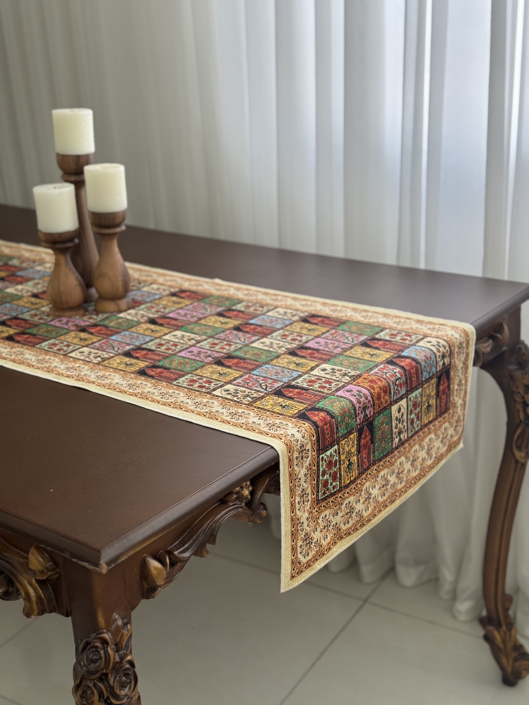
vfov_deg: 39.7
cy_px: 352
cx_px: 264
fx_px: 978
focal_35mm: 48
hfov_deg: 30.3
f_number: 1.78
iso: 64
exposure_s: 1/50
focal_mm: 6.76
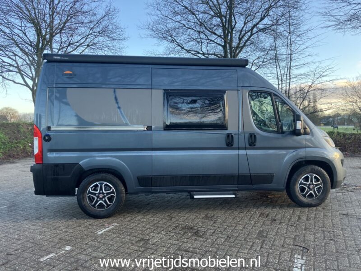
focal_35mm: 28
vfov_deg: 49.7
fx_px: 292
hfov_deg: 63.4
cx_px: 180
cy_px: 136
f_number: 1.8
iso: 40
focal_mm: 3.99
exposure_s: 1/136
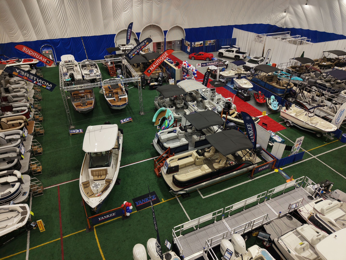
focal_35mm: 24
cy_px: 130
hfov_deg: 71.6
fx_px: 240
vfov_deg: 56.8
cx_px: 173
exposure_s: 1/20
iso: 100
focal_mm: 8.67
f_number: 1.8
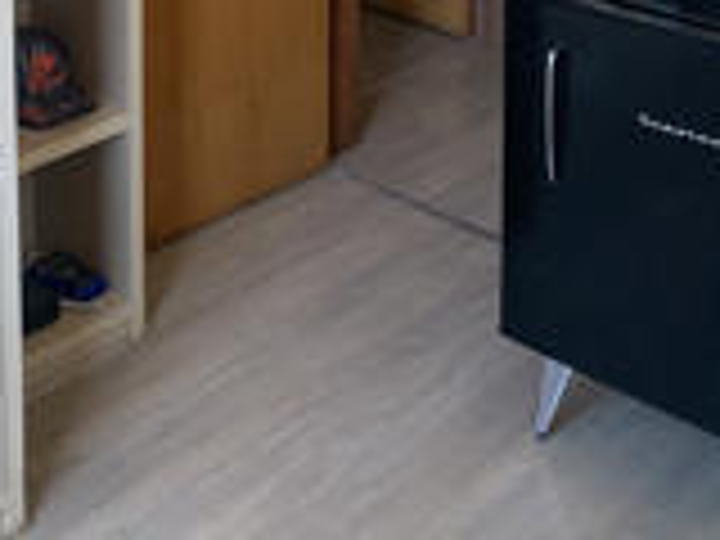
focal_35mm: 65
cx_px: 297
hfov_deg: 29.8
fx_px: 1352
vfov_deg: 19.5
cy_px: -288
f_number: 1.8
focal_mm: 4.25
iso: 100
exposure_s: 1/94
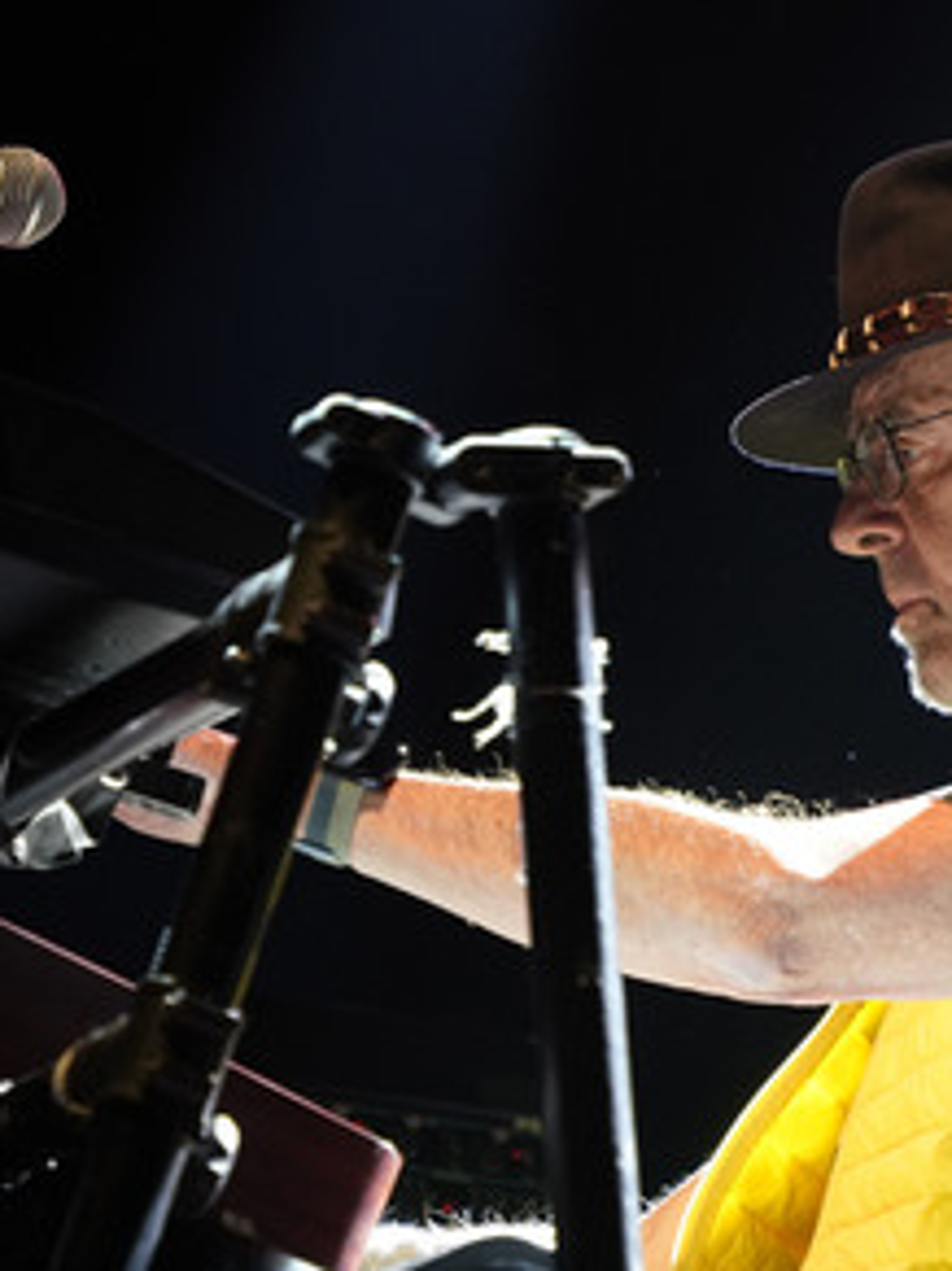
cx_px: 806
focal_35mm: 216
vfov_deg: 9.2
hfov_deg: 6.9
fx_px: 7926
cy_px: 651
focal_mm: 145
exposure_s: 1/160
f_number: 5
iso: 3200
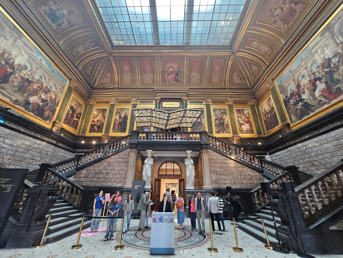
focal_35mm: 13
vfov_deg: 89.9
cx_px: 172
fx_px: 129
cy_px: 129
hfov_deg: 106.2
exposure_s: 1/30
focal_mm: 2.2
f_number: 2.2
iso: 400
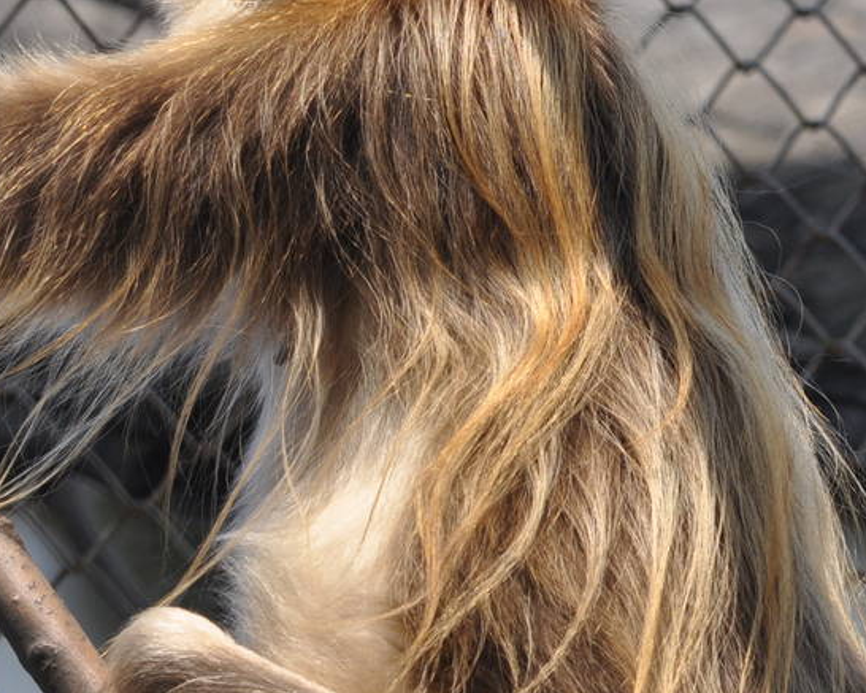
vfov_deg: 4.4
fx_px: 8982
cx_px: 336
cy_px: 334
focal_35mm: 350
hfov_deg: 5.5
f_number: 5.6
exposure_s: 1/500
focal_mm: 85
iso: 250
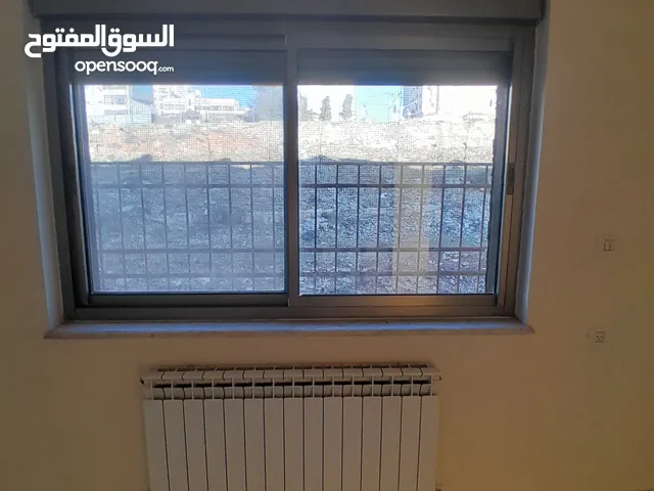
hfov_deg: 91.0
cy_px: 246
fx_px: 321
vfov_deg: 74.7
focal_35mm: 17
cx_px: 327
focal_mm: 1.46
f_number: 2.2
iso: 80
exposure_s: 1/100
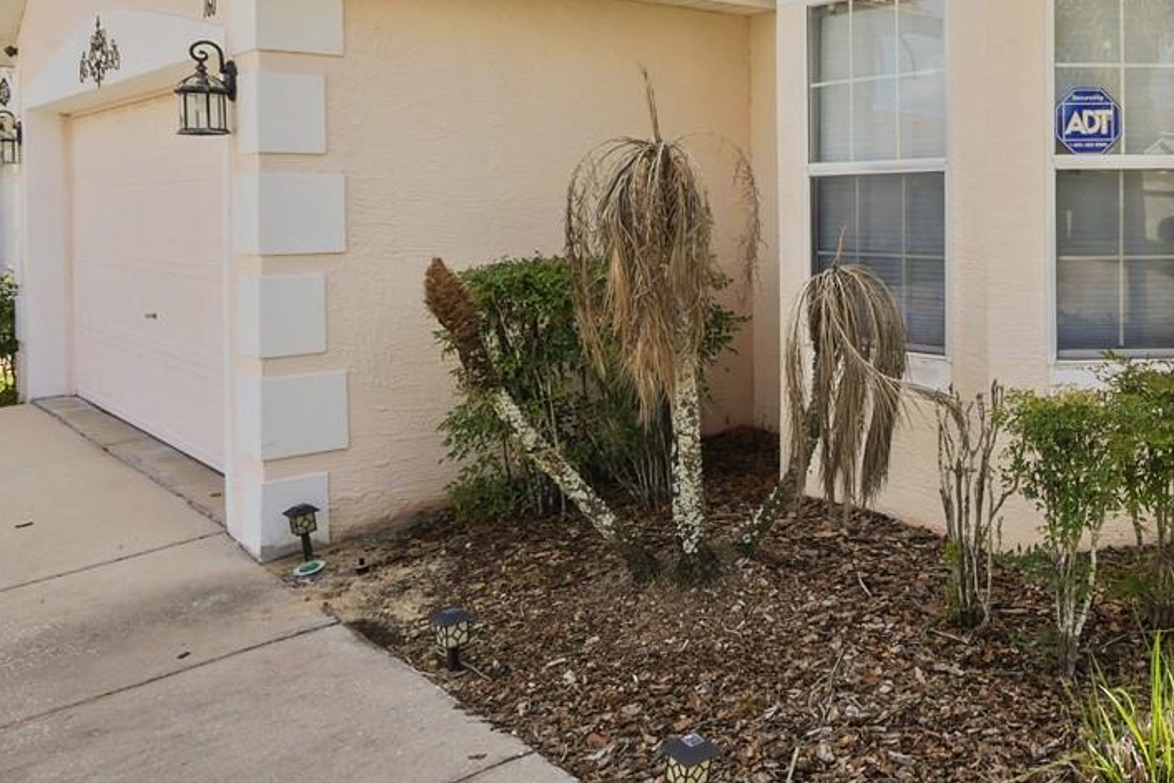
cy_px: 218
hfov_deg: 52.2
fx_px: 1076
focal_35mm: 33
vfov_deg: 39.2
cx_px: 993
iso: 200
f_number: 7.1
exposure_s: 1/320
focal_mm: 7
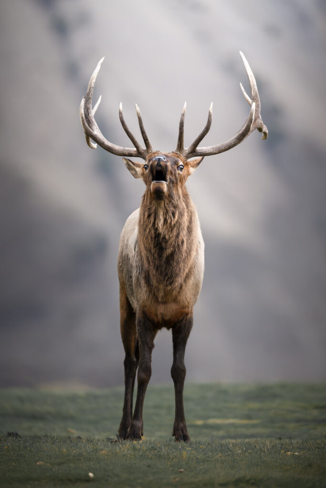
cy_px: 244
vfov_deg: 5.2
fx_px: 5431
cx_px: 163
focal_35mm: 400
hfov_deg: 3.4
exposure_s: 1/400
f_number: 2.8
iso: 1100
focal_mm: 400
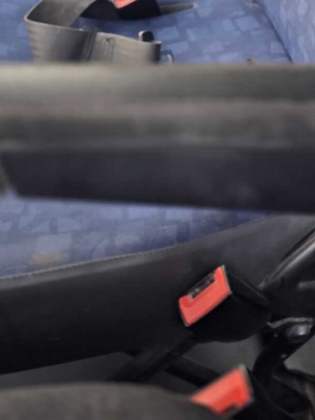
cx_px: 286
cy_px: -129
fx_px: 886
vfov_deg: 23.5
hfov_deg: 19.8
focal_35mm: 73
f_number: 1.7
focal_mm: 6.25
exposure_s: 1/100
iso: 125
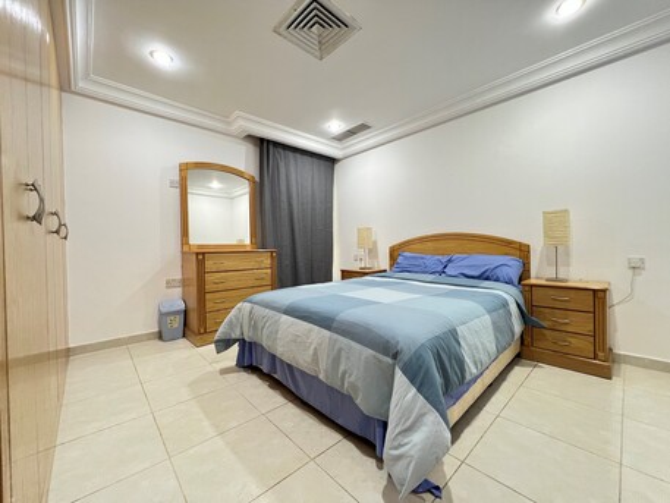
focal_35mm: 13
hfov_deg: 106.2
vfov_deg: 89.9
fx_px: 252
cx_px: 335
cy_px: 252
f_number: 1.8
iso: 250
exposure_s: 1/50
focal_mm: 1.57
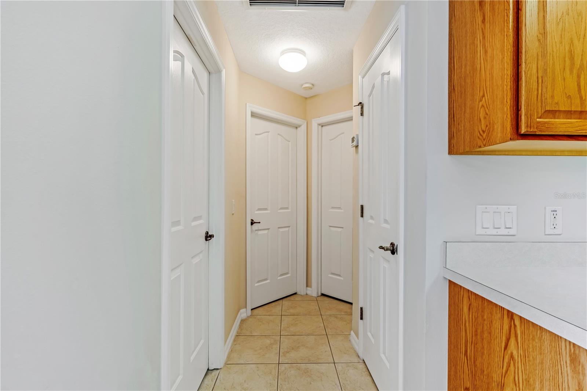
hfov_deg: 95.0
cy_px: 196
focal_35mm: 16
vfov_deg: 72.0
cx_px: 294
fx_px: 269
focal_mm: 11
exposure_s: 1/125
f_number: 9
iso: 250
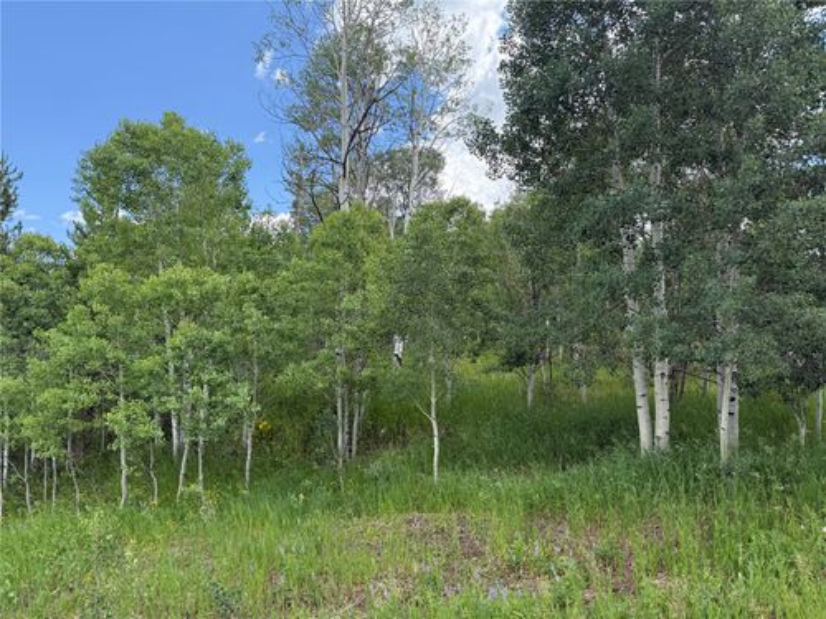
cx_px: 413
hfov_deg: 71.6
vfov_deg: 56.8
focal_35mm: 24
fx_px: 573
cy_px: 310
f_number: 1.78
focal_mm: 6.76
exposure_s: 1/1585
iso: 100
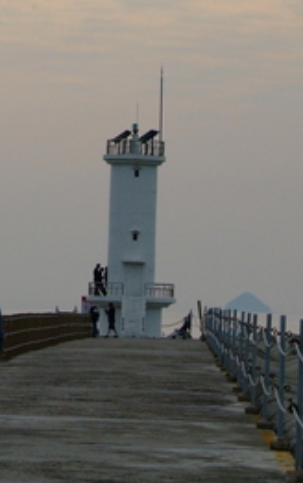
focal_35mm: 318
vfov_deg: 6.6
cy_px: 223
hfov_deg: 4.1
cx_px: 90
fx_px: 4197
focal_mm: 78
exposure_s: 1/500
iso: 400
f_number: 9.5
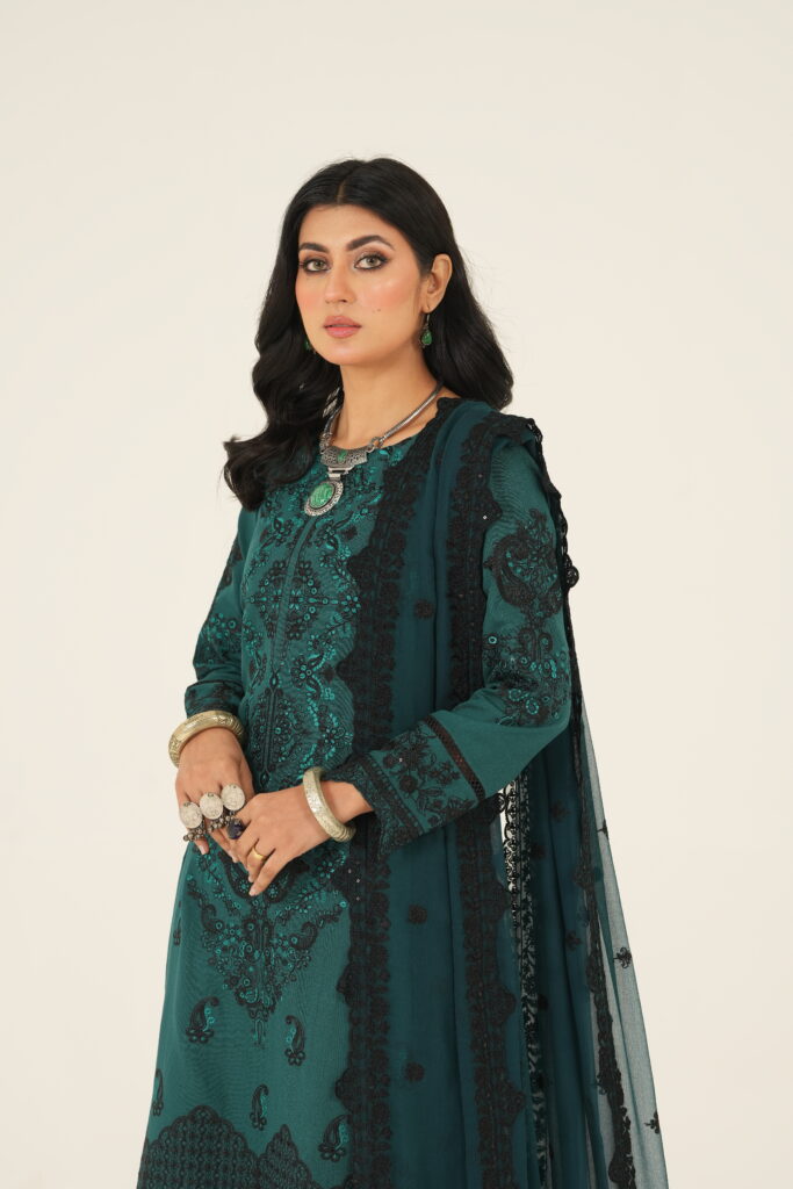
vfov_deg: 19.5
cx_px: 396
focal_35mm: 105
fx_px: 3468
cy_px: 594
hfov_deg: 13.0
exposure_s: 1/250
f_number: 5
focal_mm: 105
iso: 200
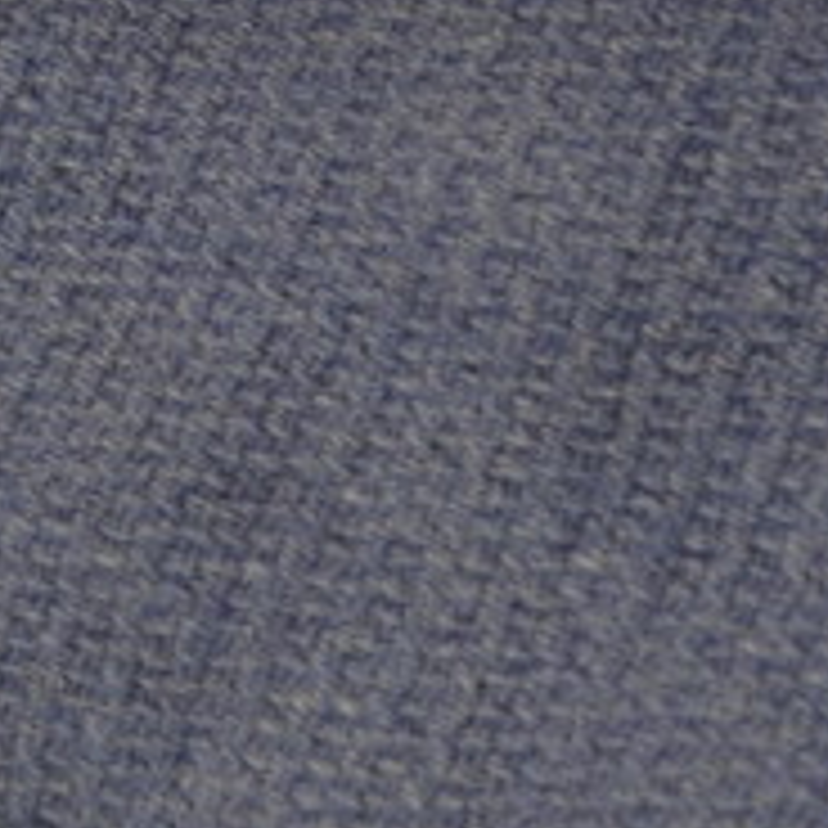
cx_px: 104
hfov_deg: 6.9
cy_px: -947
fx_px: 6901
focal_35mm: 255
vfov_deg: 6.6
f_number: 5
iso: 400
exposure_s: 1/100
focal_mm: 24
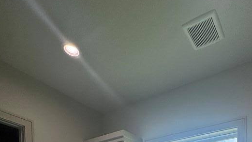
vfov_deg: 25.7
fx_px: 200
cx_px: 183
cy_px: 226
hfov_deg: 61.4
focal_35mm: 30
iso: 40
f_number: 2.2
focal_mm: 2.22
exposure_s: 1/359
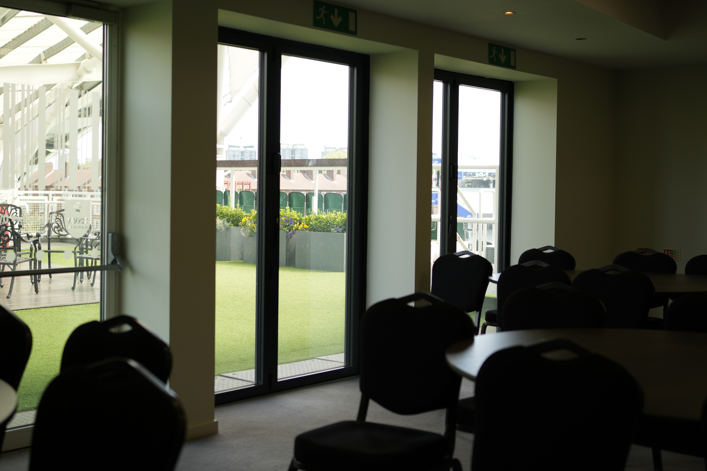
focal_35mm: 48
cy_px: 218
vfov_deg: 28.1
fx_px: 943
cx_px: 286
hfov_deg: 40.9
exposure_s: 1/320
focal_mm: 35
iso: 100
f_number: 2.5
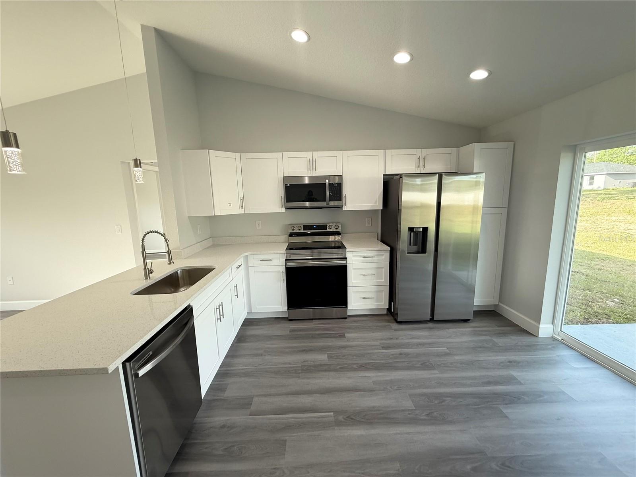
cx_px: 318
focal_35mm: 14
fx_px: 257
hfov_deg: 102.1
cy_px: 238
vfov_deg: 85.7
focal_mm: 2.22
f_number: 2.2
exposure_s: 1/120
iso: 100
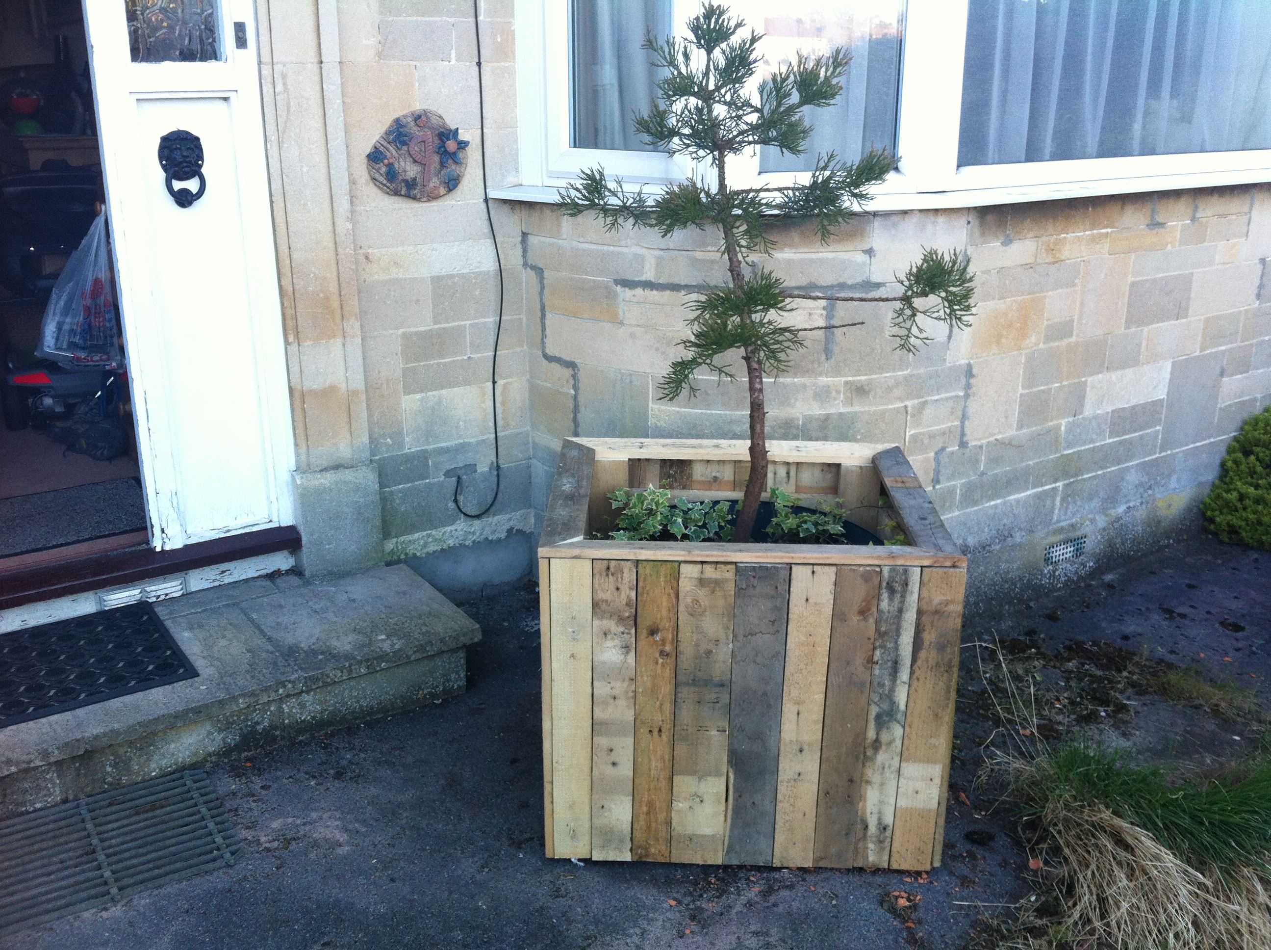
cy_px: 475
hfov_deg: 52.7
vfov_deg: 40.6
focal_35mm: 35
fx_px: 1283
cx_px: 636
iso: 100
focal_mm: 3.85
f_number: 2.8
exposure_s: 1/60
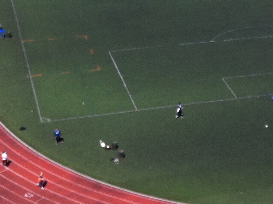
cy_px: -17
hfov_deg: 16.5
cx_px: 264
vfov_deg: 12.4
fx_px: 921
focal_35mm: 117
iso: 80
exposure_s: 1/943
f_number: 2.8
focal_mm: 3.85
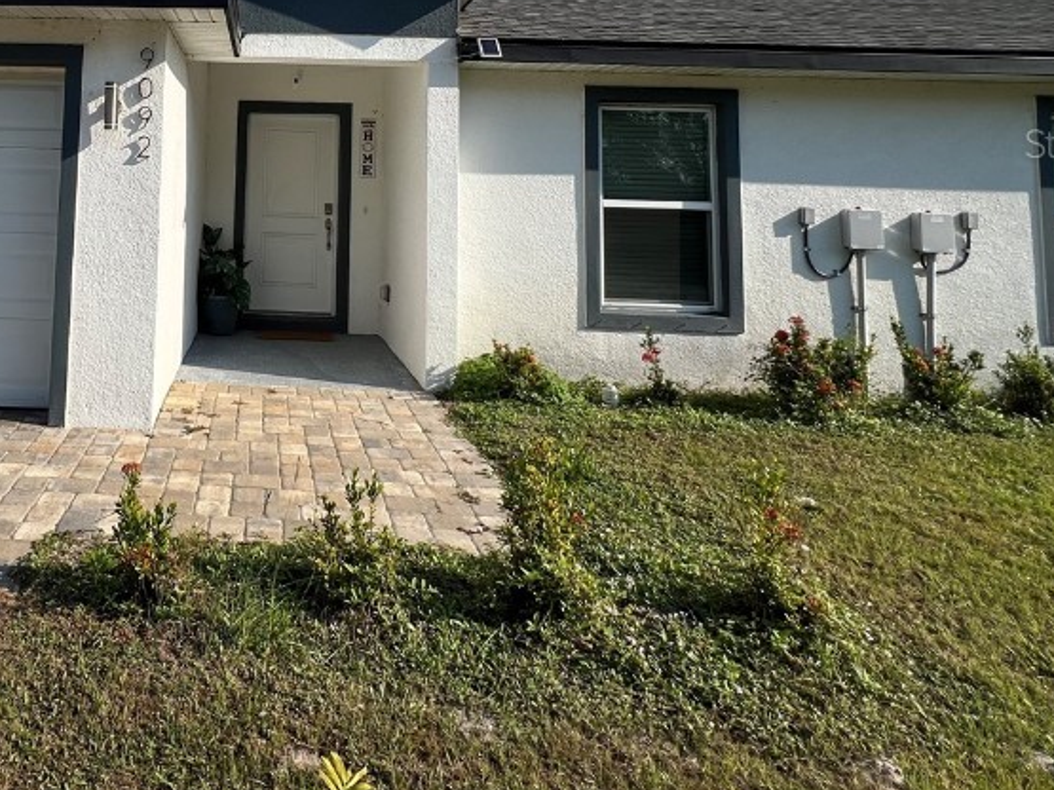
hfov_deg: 66.0
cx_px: 232
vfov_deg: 52.6
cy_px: 142
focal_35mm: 24
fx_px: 731
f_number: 1.8
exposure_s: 1/1754
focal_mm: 1.57
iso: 32
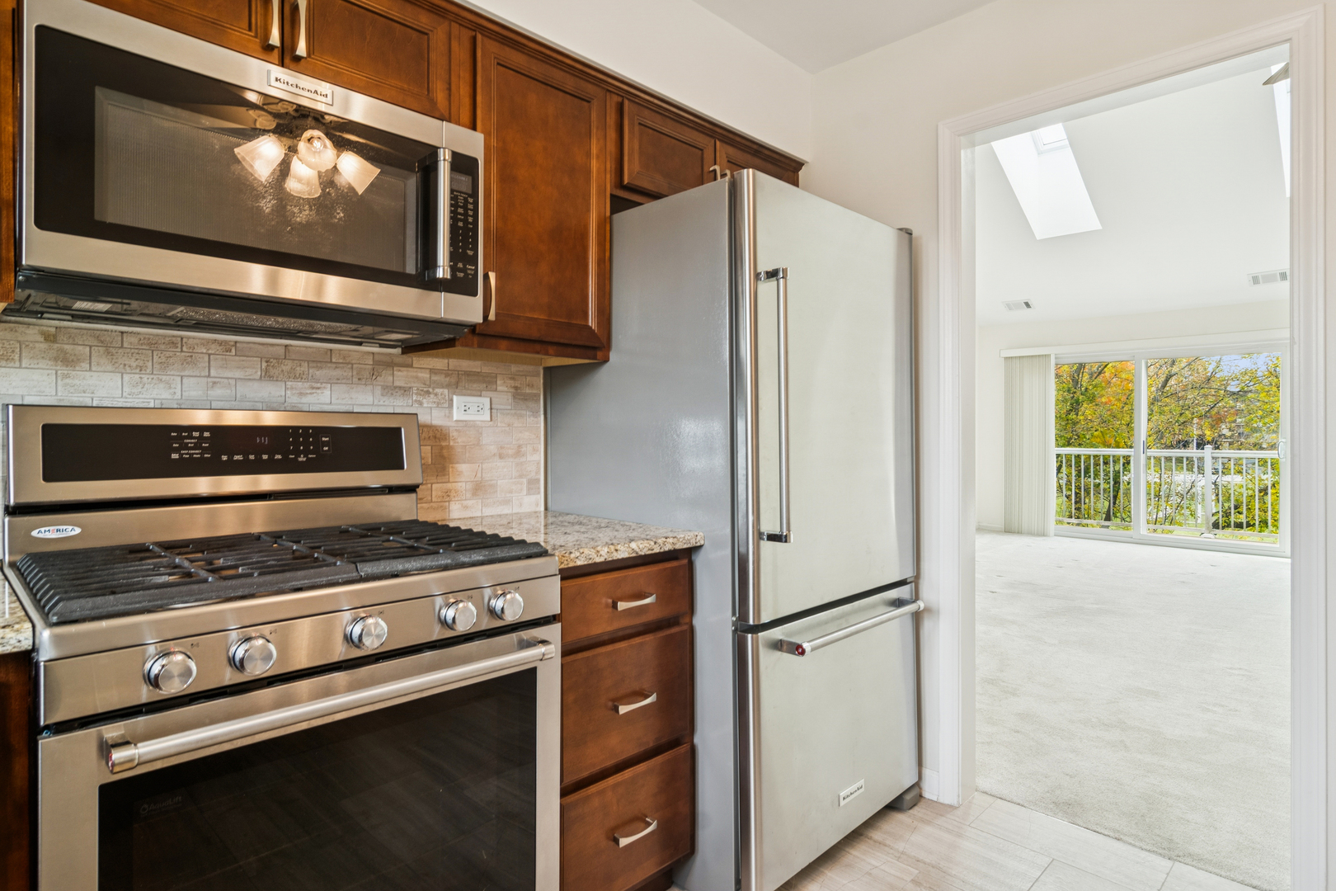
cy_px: 446
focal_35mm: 18
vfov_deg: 67.4
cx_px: 668
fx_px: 668
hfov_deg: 90.0
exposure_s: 1/10
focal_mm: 12
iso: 200
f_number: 8
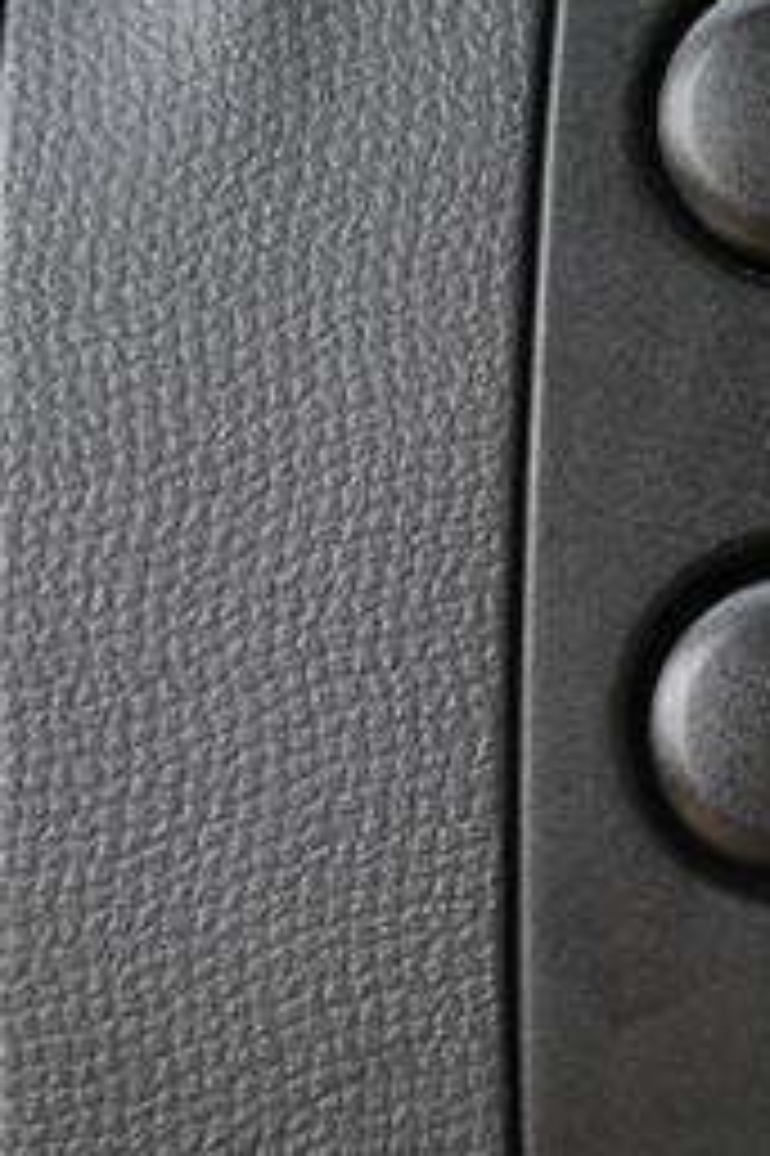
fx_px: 5365
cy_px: 445
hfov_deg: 7.2
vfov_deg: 12.3
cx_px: 2432
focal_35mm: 167
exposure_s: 1/30
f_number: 5.6
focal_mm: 39
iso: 100
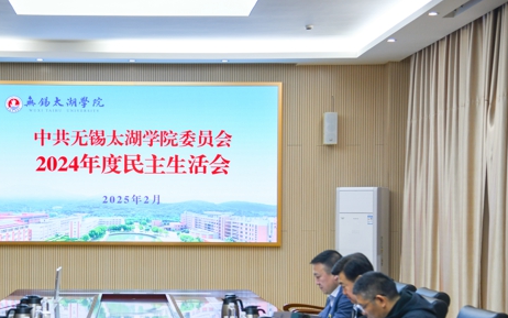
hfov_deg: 26.2
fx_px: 1080
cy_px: 207
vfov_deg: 16.7
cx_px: 135
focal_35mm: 78
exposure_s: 1/125
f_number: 4
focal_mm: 52
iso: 400
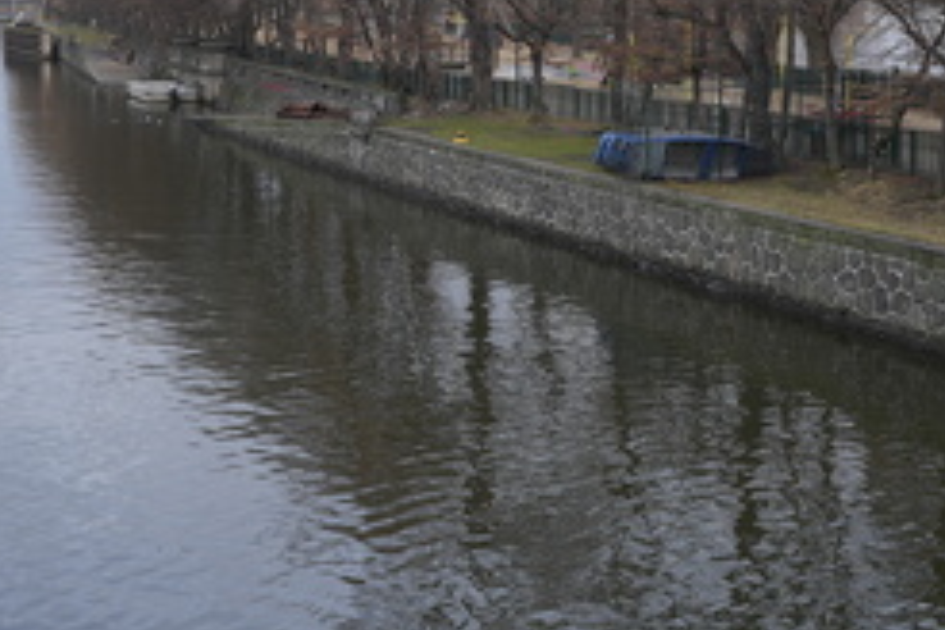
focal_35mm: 65
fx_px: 1706
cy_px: 13
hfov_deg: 30.9
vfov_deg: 20.3
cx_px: 369
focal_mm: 20
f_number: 8
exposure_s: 1/30
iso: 100
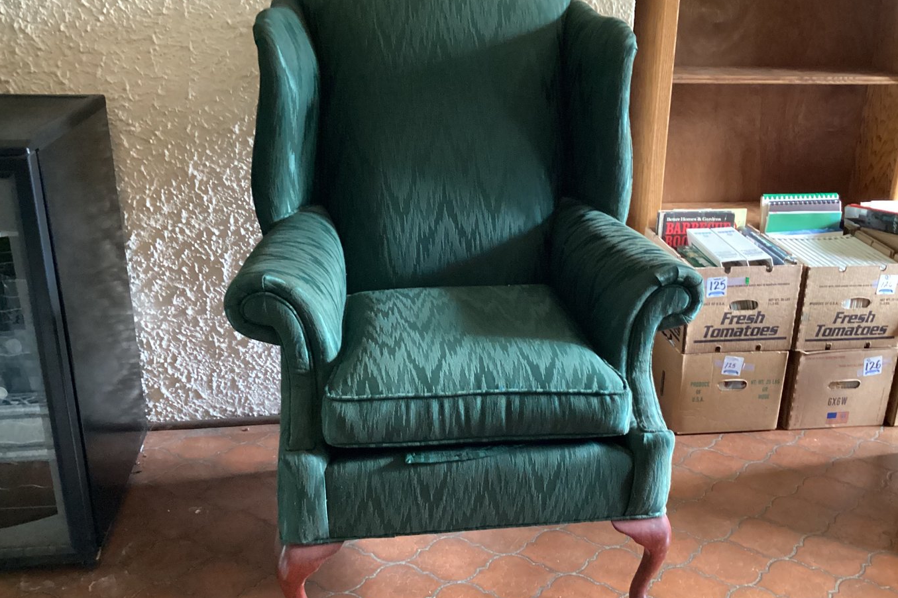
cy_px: 314
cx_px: 499
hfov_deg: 53.0
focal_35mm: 36
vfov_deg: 36.9
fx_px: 898
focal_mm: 3.3
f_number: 2.4
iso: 640
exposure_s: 1/30
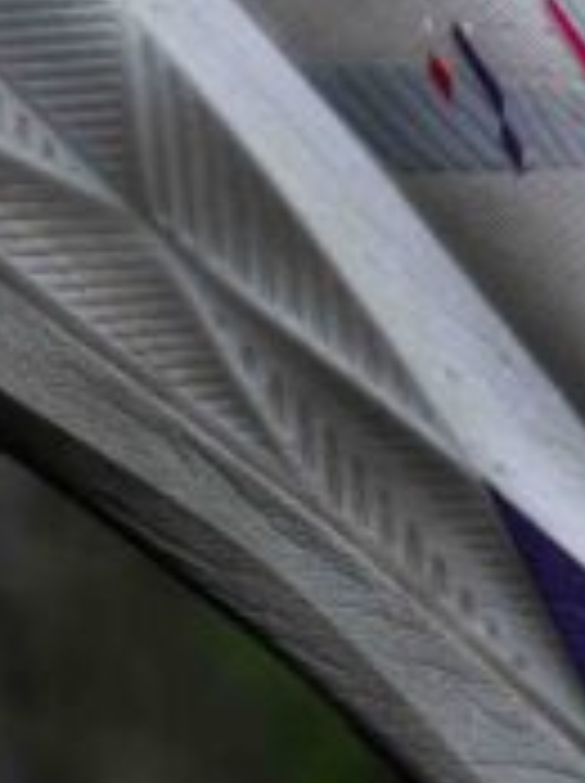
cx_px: 626
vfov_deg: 3.4
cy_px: 158
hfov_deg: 2.6
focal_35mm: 578
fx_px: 13056
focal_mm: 102
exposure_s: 1/2000
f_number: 4
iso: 1000
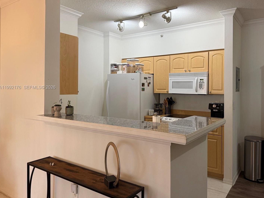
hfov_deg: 65.1
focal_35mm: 27
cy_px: 88
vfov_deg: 51.3
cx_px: 146
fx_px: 206
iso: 250
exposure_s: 1/60
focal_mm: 6.76
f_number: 1.78
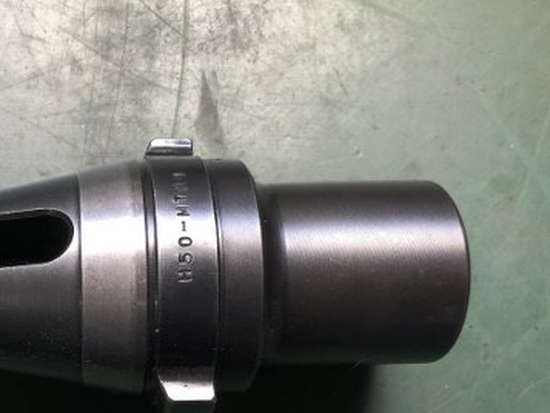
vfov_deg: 30.6
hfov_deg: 38.7
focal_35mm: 47
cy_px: 284
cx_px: 100
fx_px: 747
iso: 40
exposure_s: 1/24
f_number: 1.8
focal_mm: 3.99
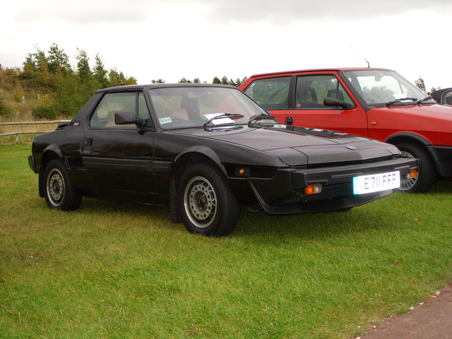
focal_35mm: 54
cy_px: 170
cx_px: 226
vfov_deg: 27.0
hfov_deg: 35.5
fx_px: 705
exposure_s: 1/1241
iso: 400
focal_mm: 11.17
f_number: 3.1
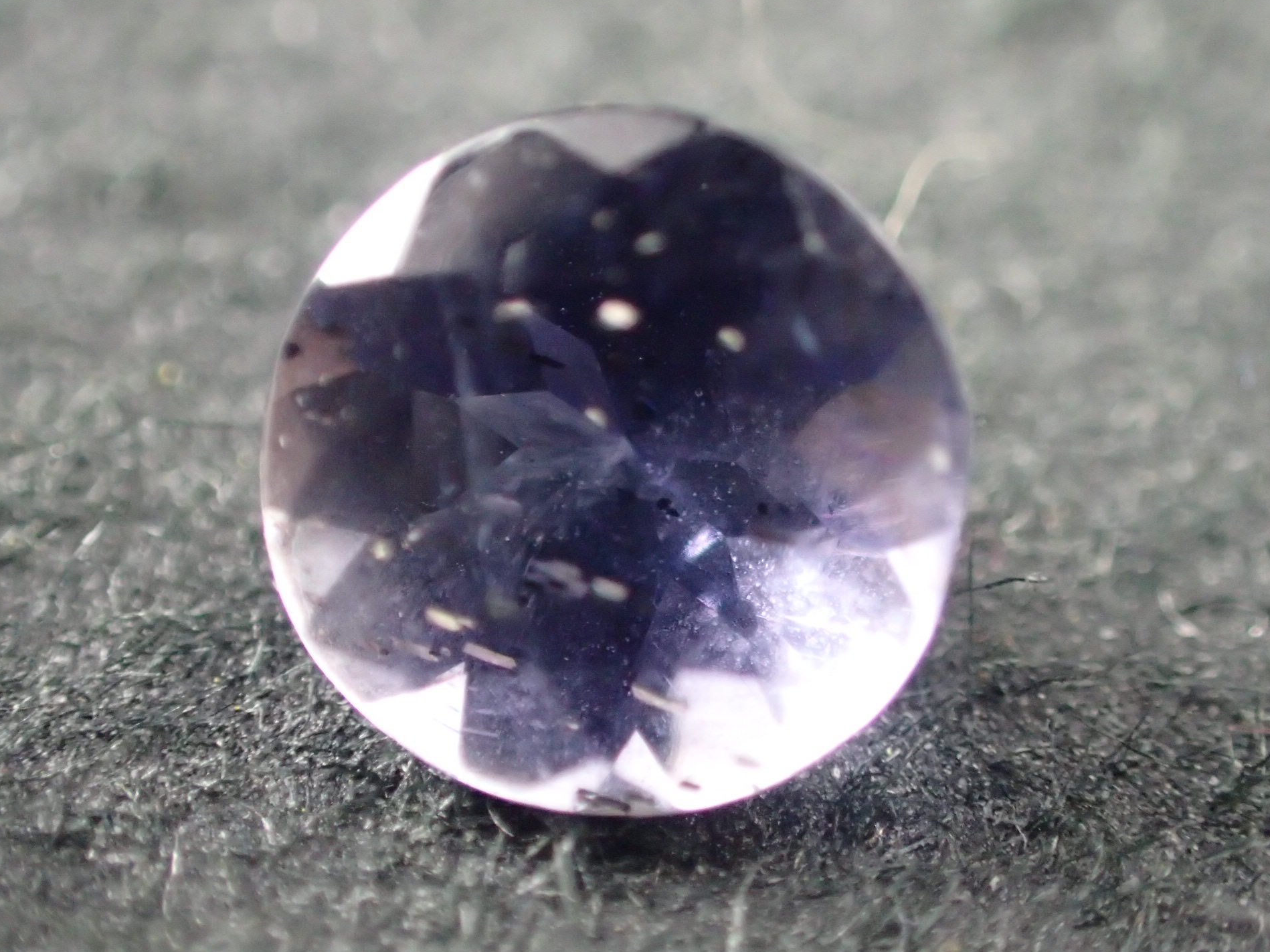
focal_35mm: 86
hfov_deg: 22.8
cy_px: 478
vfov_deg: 17.2
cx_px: 640
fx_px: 3155
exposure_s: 1/80
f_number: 4.5
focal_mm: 15.41
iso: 1600
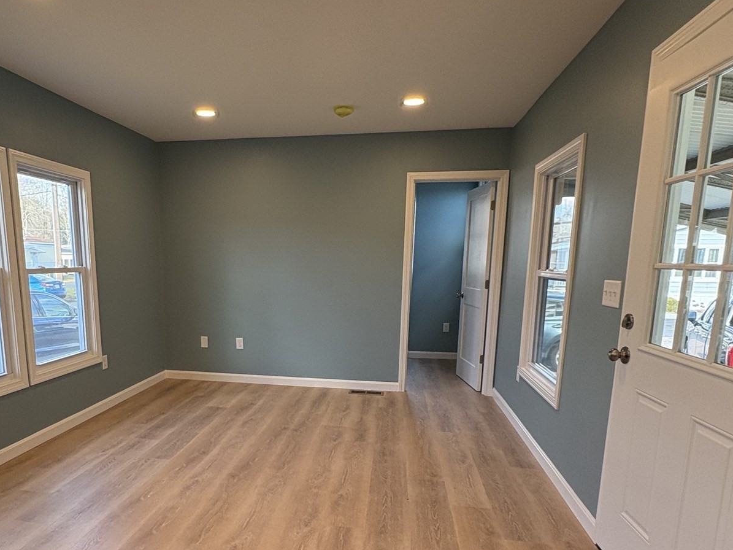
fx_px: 508
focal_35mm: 24
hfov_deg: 70.8
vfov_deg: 56.0
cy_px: 349
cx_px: 293
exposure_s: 1/120
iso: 160
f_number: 2.2
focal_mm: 2.22
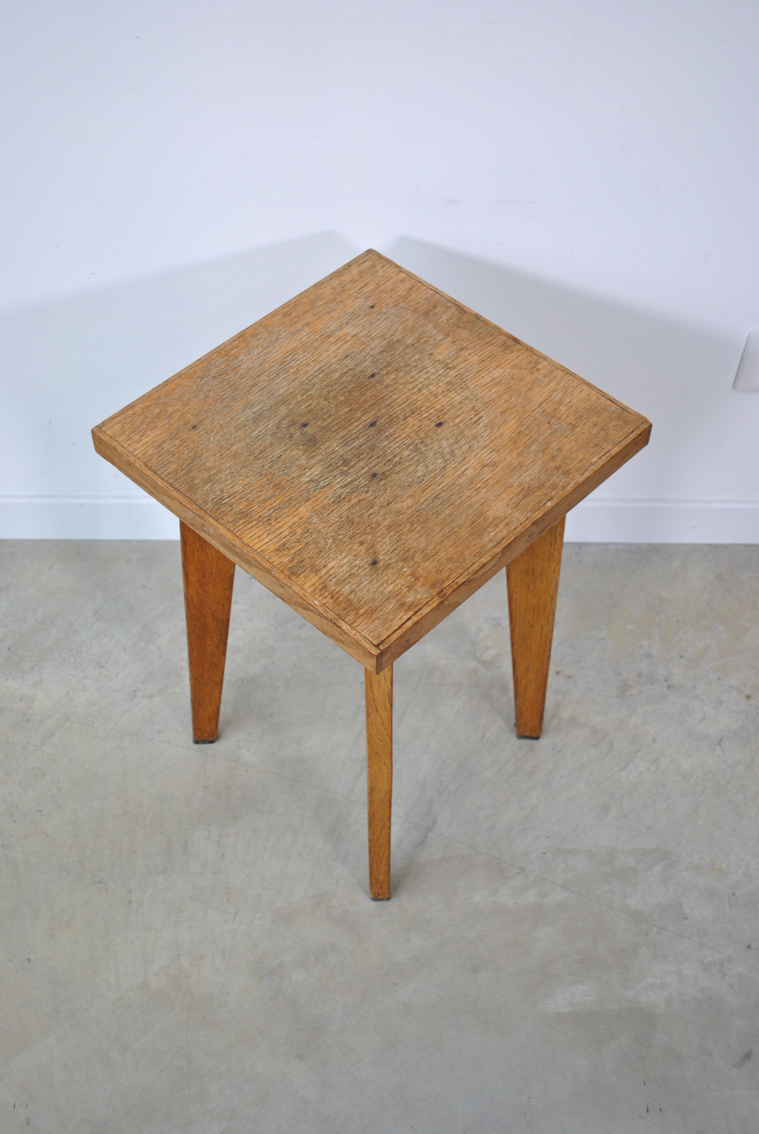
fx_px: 1324
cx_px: 380
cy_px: 567
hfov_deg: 32.0
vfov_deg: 46.3
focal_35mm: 42
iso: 200
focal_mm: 28
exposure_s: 1/60
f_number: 4.5
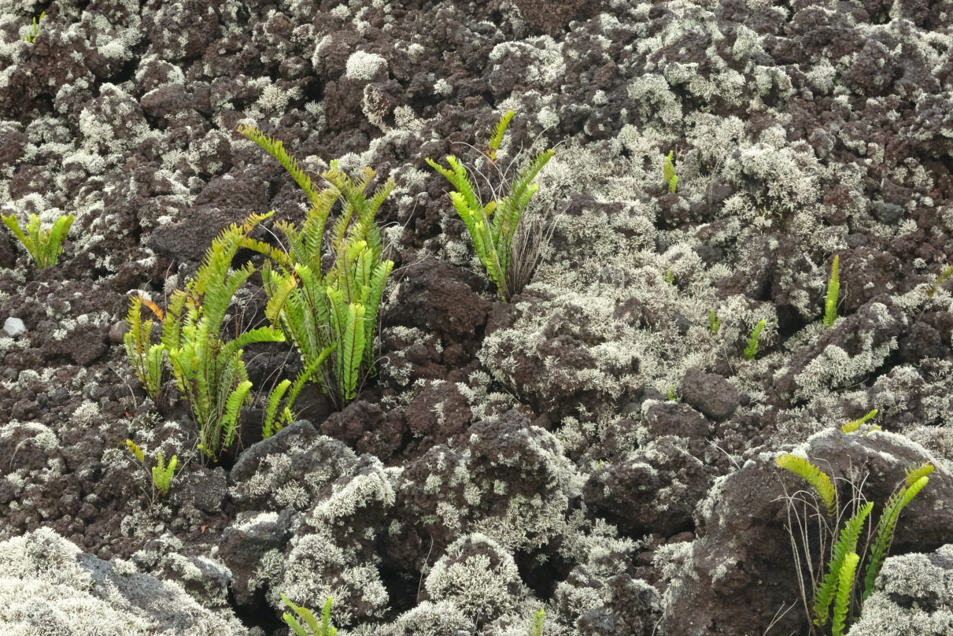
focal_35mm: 111
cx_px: 316
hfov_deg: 18.4
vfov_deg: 12.3
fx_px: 2939
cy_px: 244
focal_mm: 55
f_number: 11
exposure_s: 1/250
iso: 6400
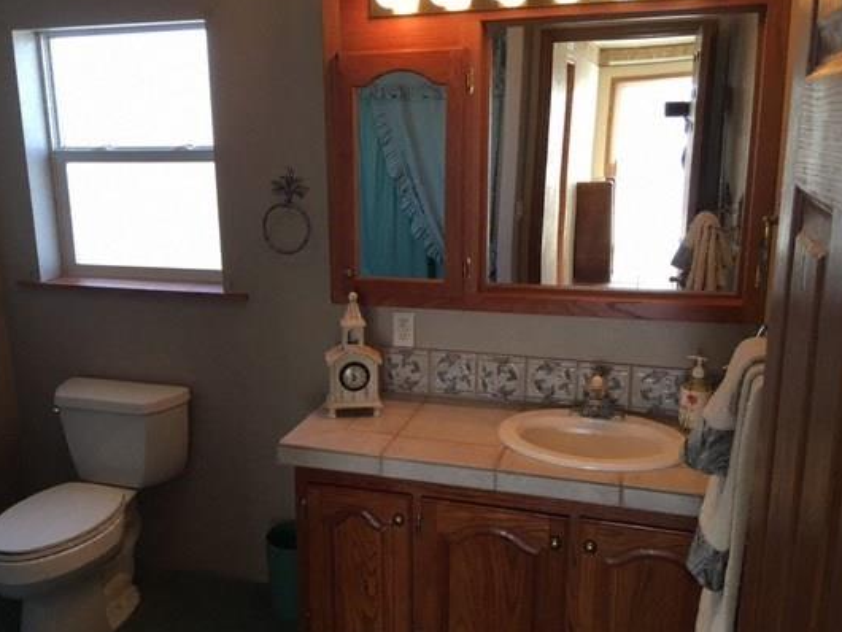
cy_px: 341
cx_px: 348
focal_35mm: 35
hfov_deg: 52.3
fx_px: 852
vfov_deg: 40.7
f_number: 2.2
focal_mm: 4.15
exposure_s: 1/30
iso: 25
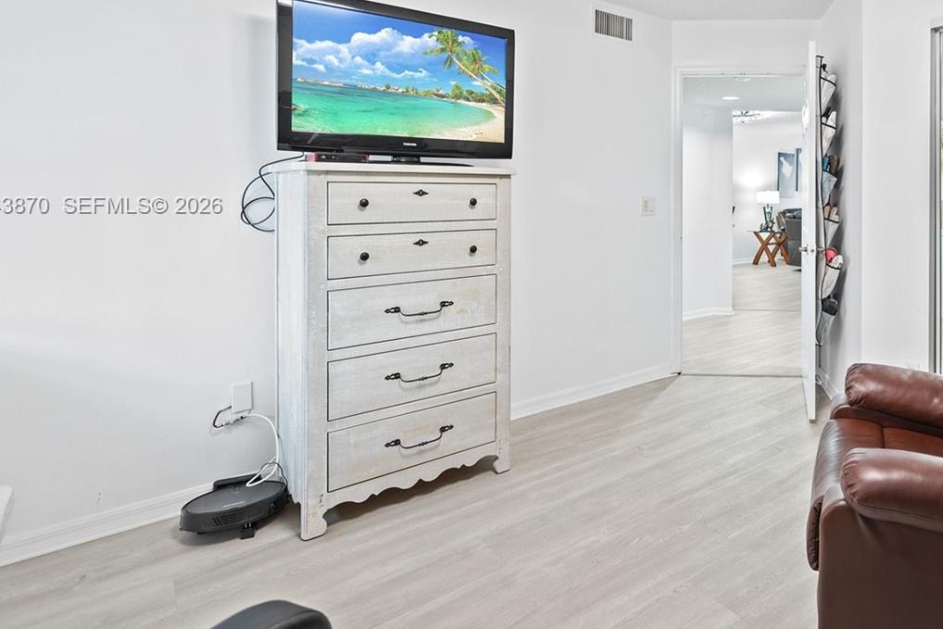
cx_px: 674
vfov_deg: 56.0
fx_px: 576
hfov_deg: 74.5
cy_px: 207
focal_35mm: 22
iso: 1400
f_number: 2.8
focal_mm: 14
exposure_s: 1/13
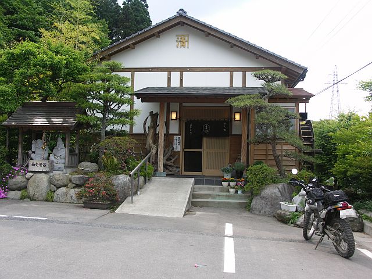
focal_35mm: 35
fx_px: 376
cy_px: 140
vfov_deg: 40.7
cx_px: 186
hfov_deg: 52.6
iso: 50
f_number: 2.8
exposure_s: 1/200
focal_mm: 9
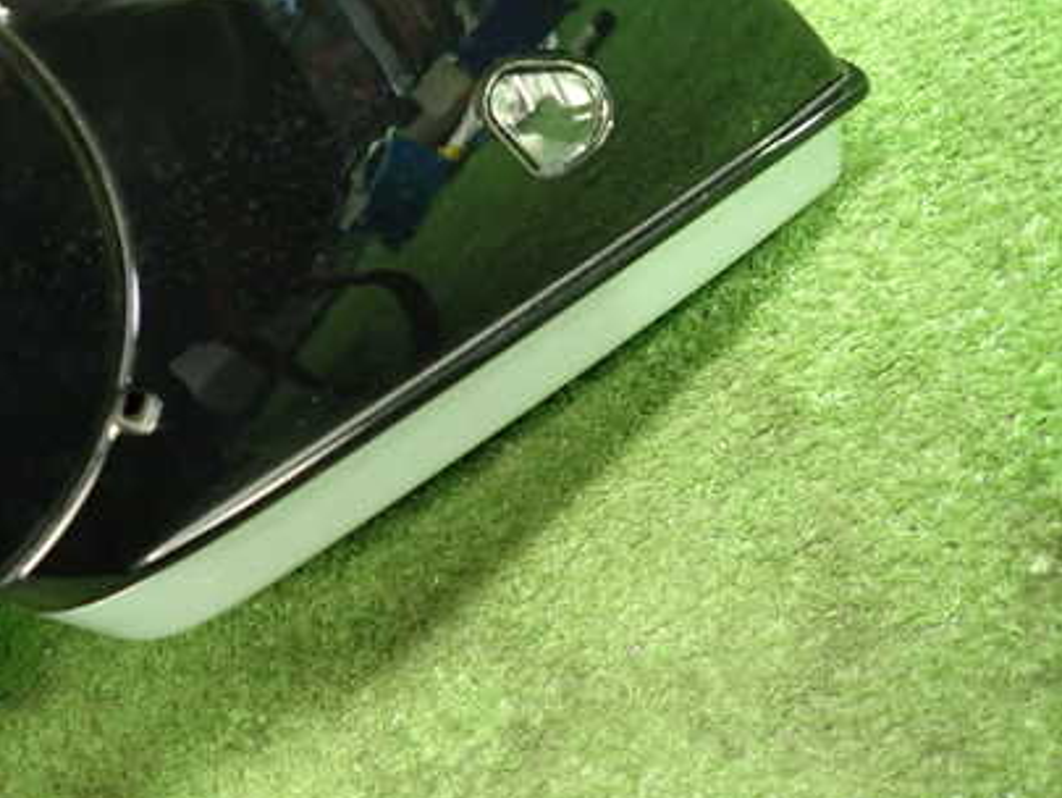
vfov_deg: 38.5
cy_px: 312
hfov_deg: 48.4
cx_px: 281
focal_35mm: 37
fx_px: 1135
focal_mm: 4.5
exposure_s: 1/30
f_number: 2
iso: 500
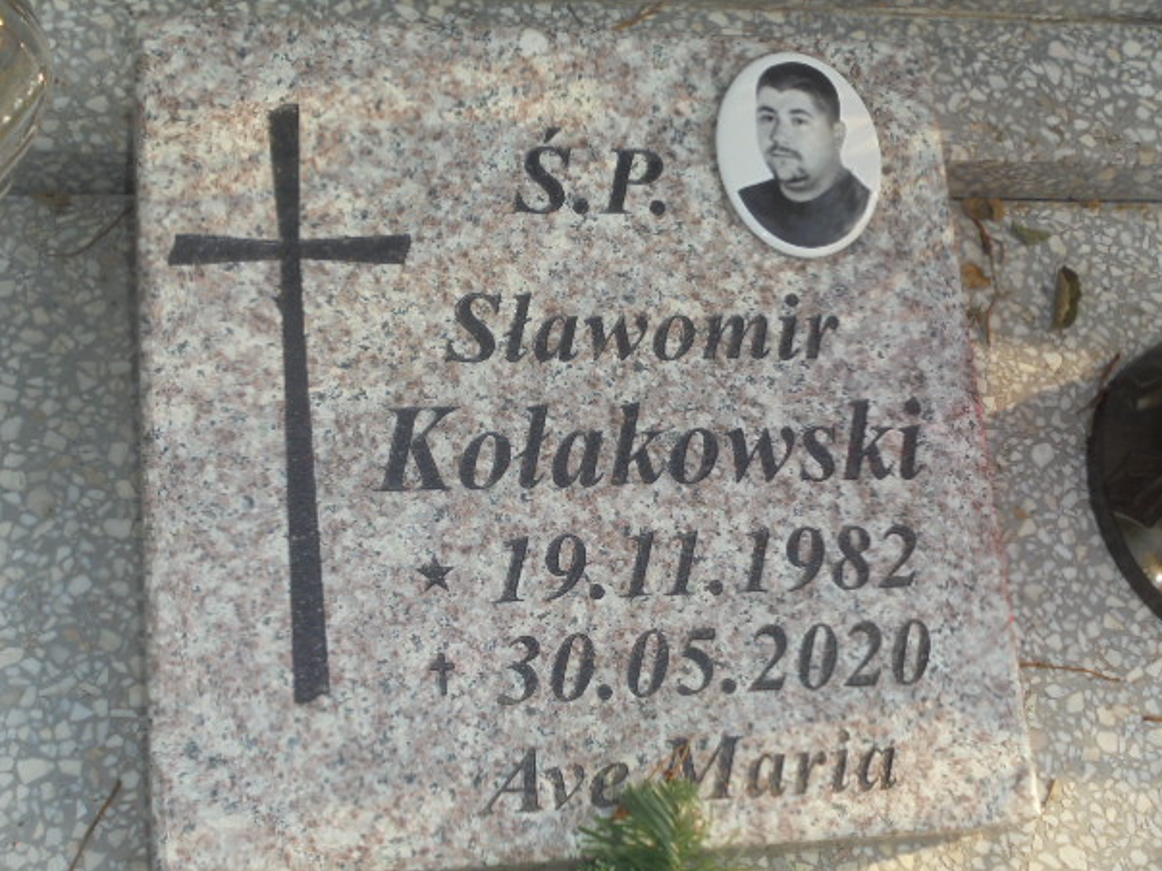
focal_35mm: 52
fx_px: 1745
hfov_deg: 36.8
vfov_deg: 28.0
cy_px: 457
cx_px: 570
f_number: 4.8
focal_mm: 8.9
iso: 100
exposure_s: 1/125
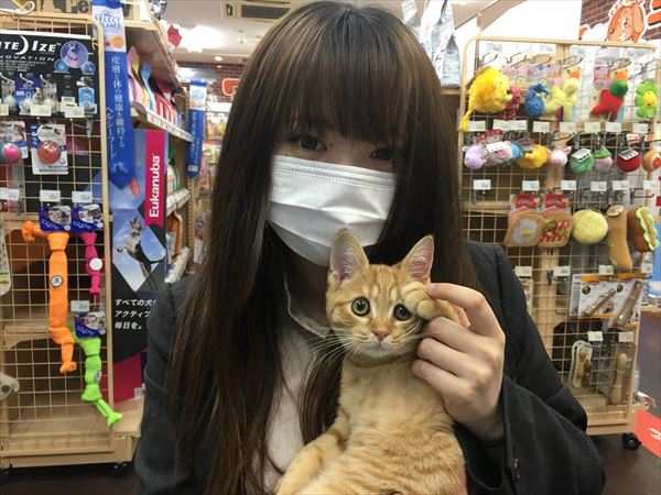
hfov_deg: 61.7
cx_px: 330
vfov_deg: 48.2
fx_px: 554
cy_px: 248
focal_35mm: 29
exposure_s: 1/30
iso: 100
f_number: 2.2
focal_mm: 4.15
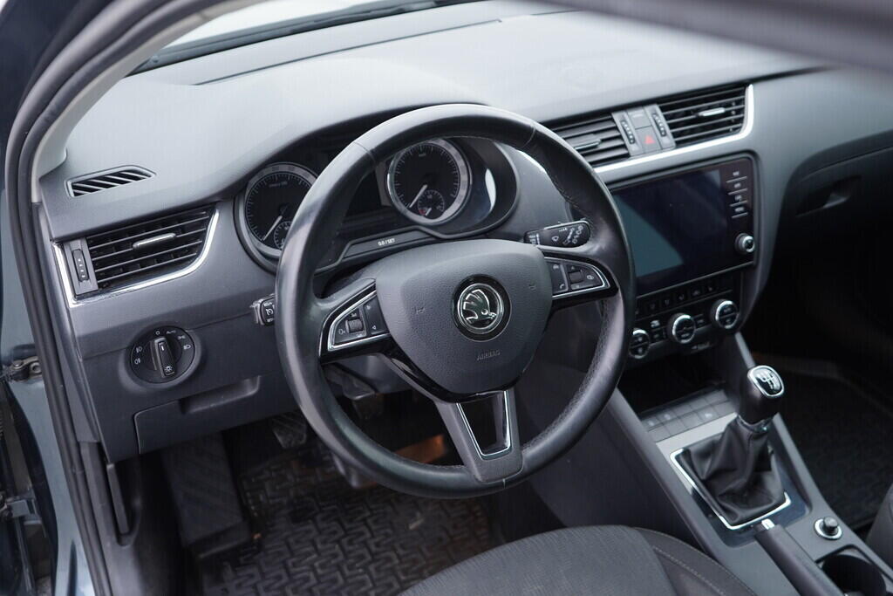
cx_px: 446
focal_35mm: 36
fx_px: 893
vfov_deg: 36.9
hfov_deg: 53.1
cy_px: 298
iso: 250
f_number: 2.8
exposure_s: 1/40
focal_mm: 24
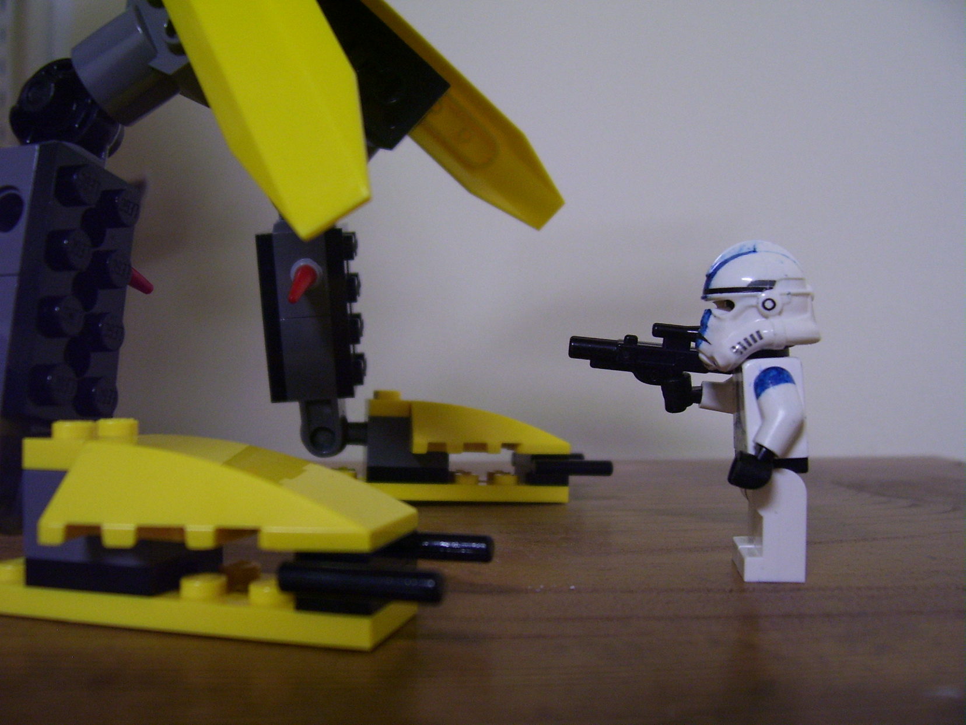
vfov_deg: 41.8
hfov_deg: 54.0
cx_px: 483
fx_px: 949
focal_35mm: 34
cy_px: 362
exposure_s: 1/8
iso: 160
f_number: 2.7
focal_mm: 5.6
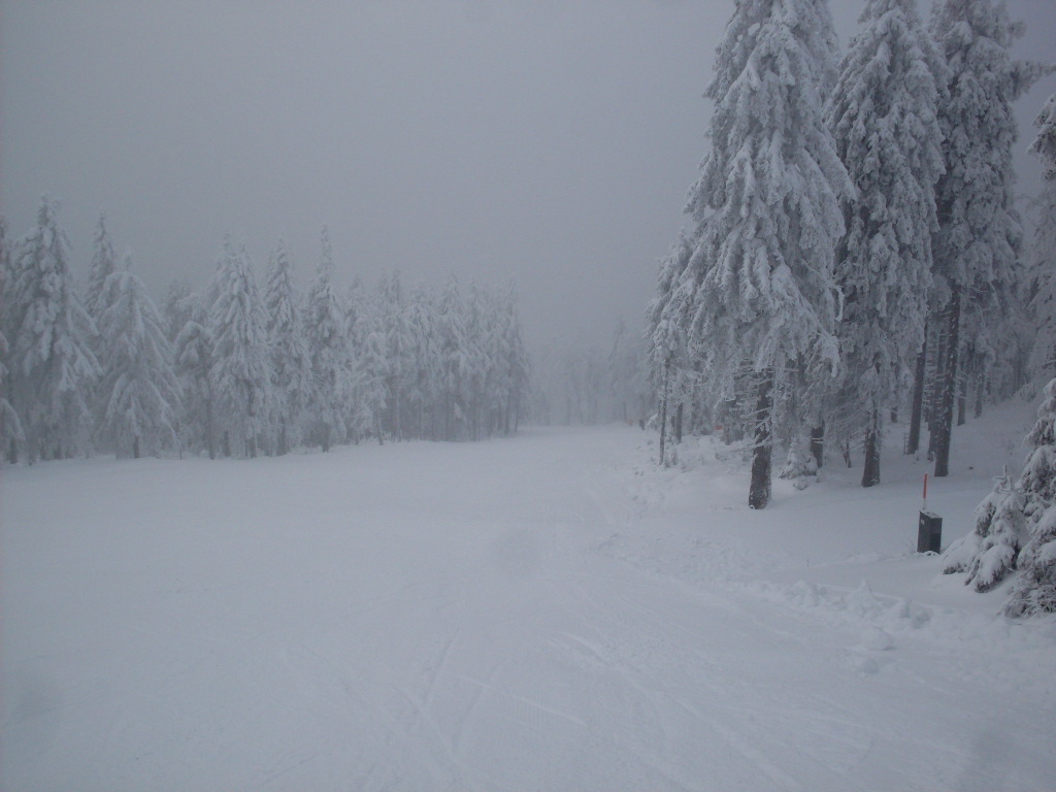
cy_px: 396
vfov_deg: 37.7
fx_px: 1159
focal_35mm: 38
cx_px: 528
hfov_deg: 49.0
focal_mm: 6.3
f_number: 8.4
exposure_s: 1/250
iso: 80
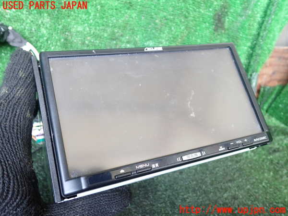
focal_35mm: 30
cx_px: 144
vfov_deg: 46.8
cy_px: 108
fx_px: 250
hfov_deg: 60.0
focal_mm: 5.4
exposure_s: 1/30
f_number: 2.3
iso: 200
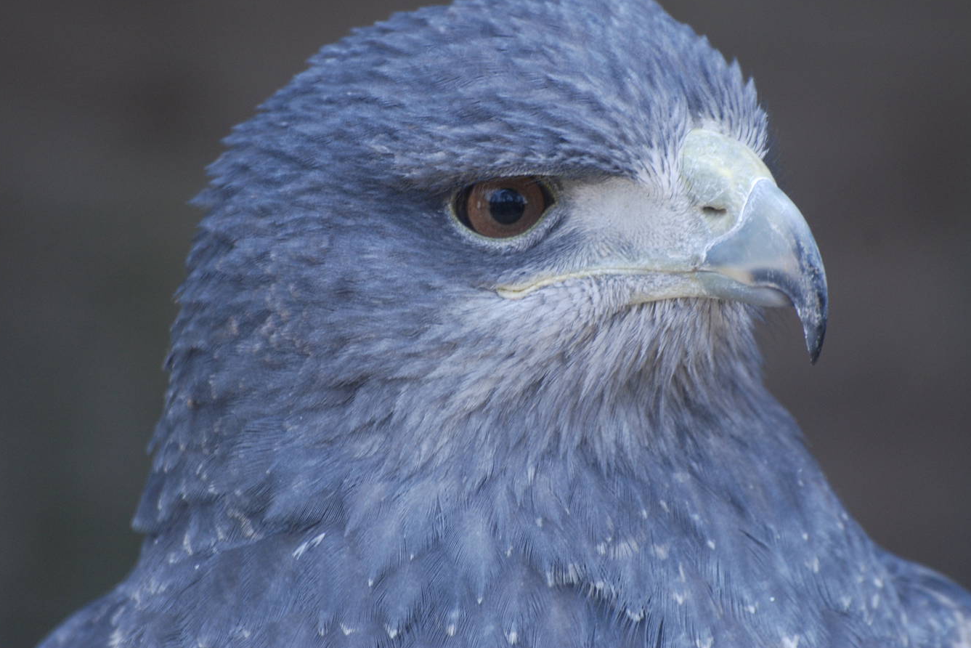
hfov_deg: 3.8
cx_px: 536
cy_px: 268
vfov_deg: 2.6
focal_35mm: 539
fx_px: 14540
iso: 400
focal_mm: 300
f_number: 5.6
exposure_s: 1/160
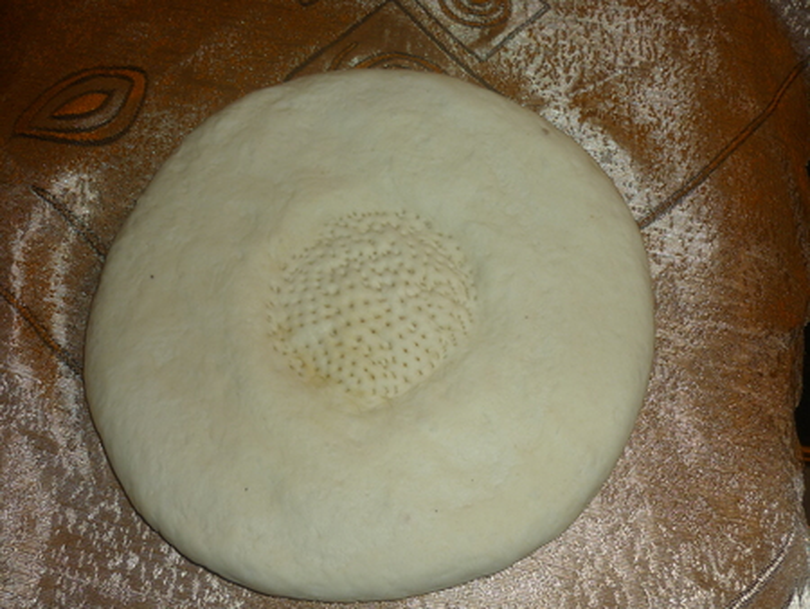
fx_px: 773
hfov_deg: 55.3
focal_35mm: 33
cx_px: 405
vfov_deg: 43.0
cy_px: 304
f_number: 2.8
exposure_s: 1/30
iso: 100
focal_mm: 5.5
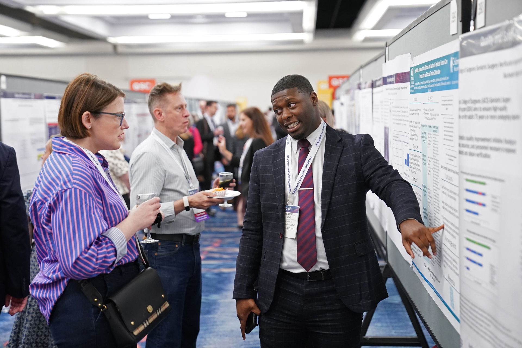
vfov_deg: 21.2
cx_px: 261
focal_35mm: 64
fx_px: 928
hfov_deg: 31.4
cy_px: 174
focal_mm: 64
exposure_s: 1/200
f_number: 2.8
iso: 4000
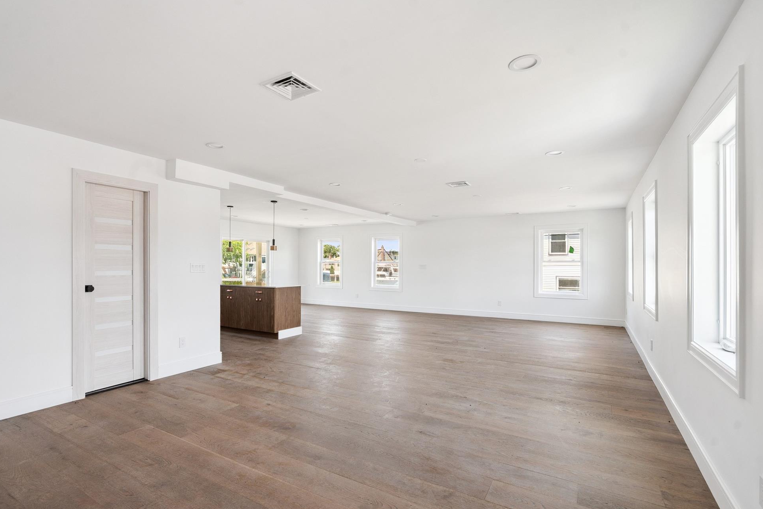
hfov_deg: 93.2
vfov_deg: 70.4
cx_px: 363
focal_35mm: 17
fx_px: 360
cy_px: 256
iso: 400
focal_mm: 16
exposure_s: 1/80
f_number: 7.1
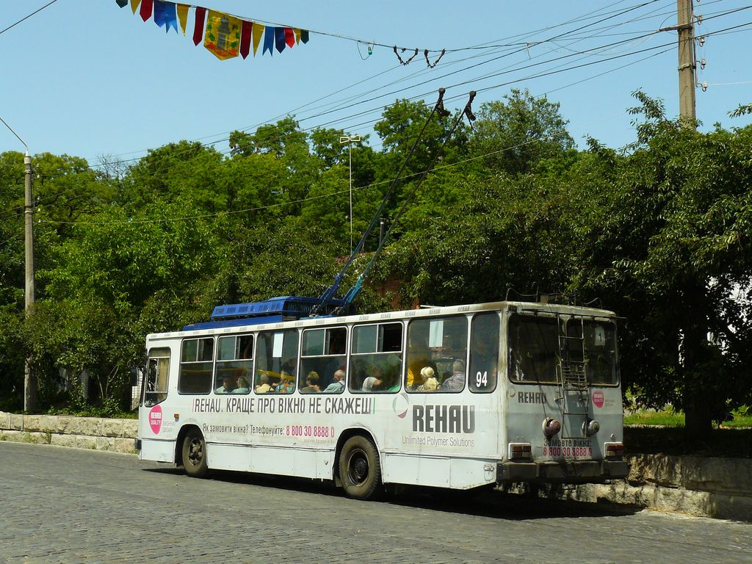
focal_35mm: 54
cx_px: 376
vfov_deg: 27.0
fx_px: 1173
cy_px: 282
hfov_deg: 35.5
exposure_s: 1/1000
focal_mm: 9.1
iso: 200
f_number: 4.5
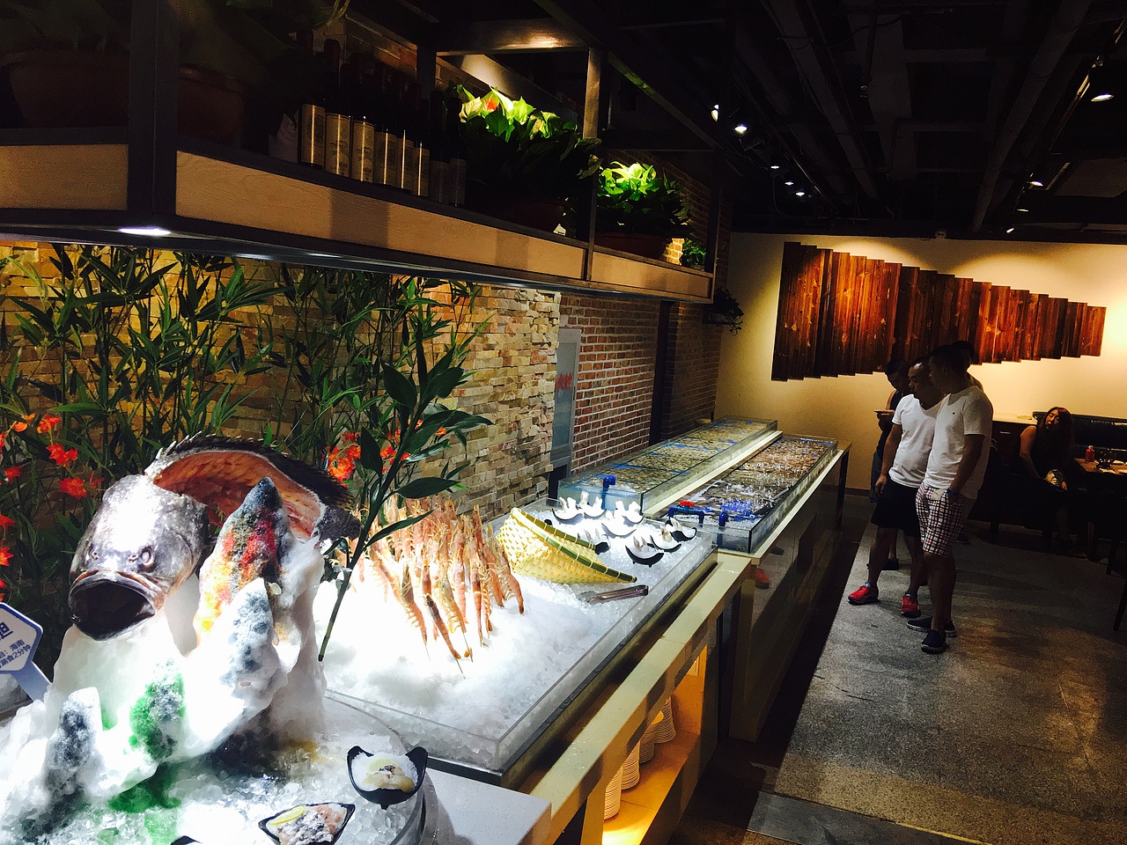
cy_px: 422
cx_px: 564
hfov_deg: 61.7
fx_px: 944
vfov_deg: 48.2
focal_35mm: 29
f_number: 2.2
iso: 64
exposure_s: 1/33
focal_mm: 4.15
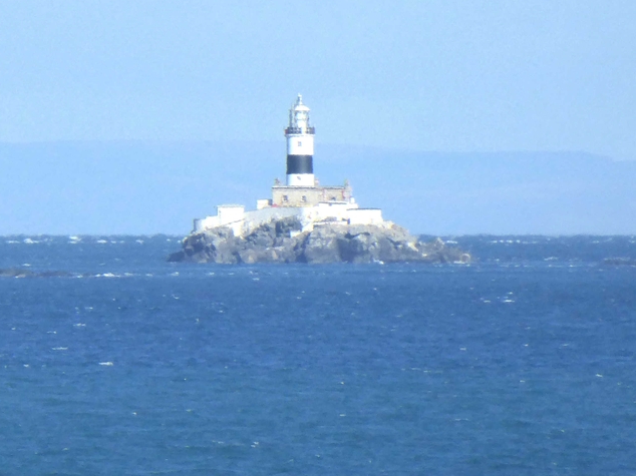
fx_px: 14766
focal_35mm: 804
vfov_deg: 1.8
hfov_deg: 2.5
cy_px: 239
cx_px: 319
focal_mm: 129
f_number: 6.4
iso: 200
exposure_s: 1/640
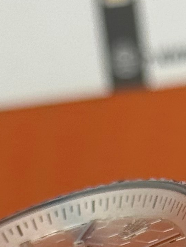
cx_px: 154
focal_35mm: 268
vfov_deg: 7.2
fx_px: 1919
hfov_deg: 5.5
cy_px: 441
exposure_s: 1/1027
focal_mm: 6.76
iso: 80
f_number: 1.78
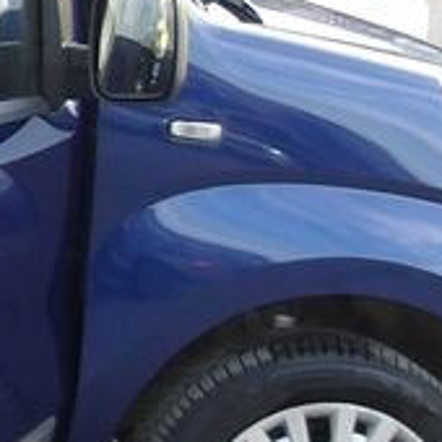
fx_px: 2080
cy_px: 44
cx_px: -486
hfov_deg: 10.9
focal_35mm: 144
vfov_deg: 12.0
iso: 100
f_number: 3
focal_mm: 4.9
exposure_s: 1/35
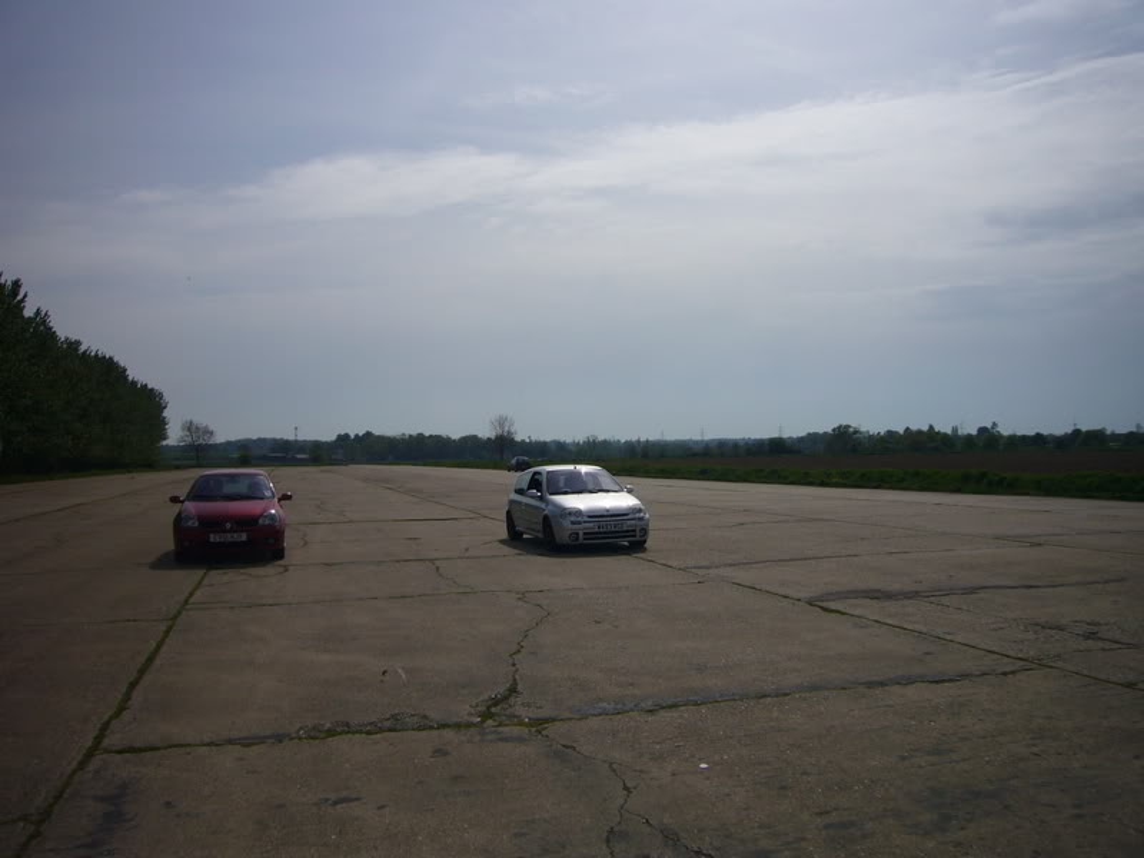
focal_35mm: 28
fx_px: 925
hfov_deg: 63.4
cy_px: 429
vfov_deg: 49.7
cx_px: 572
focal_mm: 4.6
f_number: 5.6
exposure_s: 1/1300
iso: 80
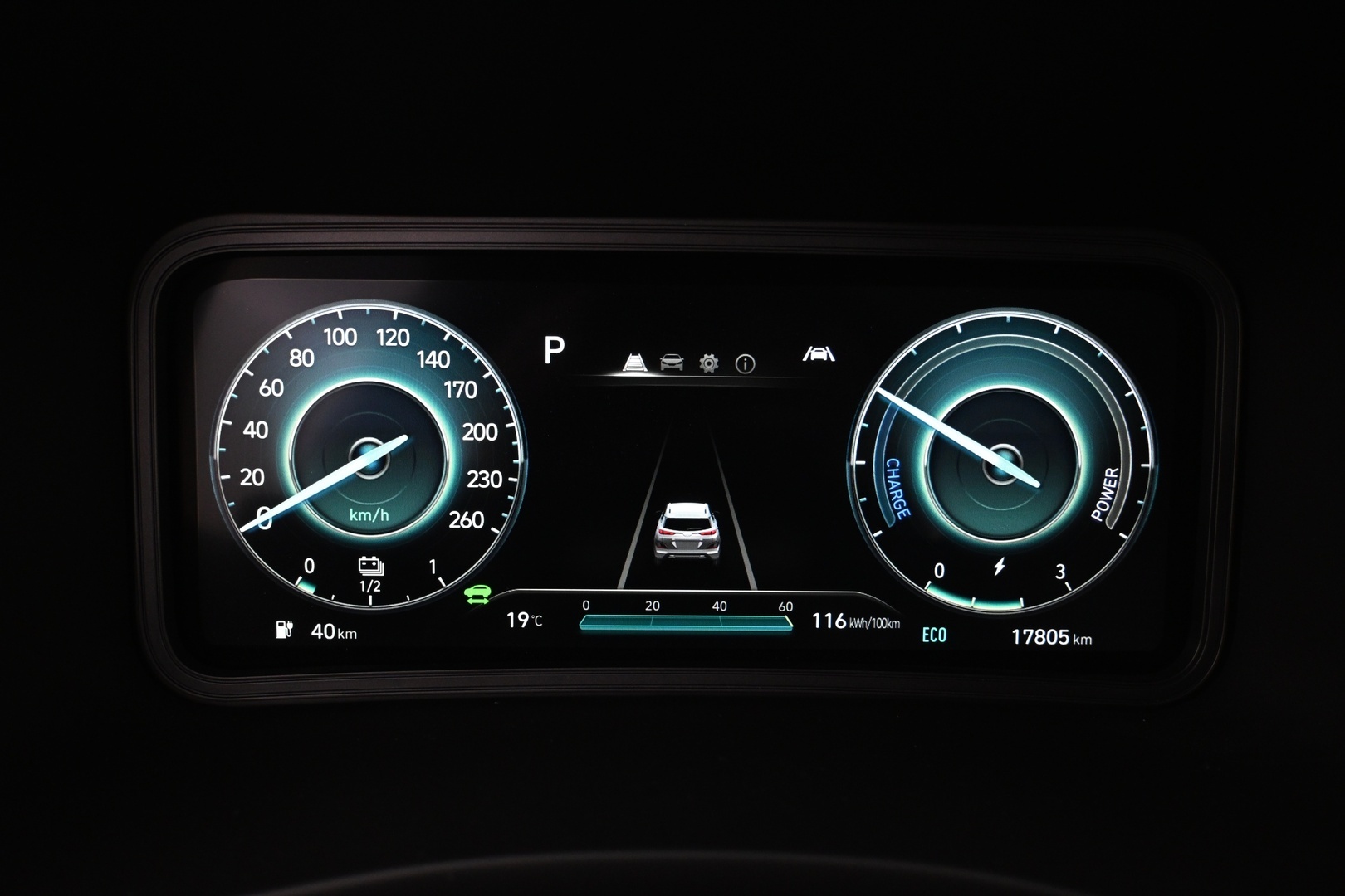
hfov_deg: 61.9
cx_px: 672
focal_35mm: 30
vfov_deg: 43.6
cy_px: 448
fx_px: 1121
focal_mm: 20
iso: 1600
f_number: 3.8
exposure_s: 1/30
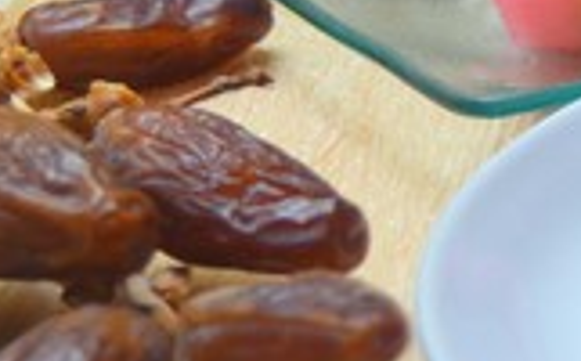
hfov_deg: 11.5
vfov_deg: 7.3
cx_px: 761
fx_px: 2796
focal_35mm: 177
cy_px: -97
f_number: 4.2
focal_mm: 31
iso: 800
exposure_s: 1/50
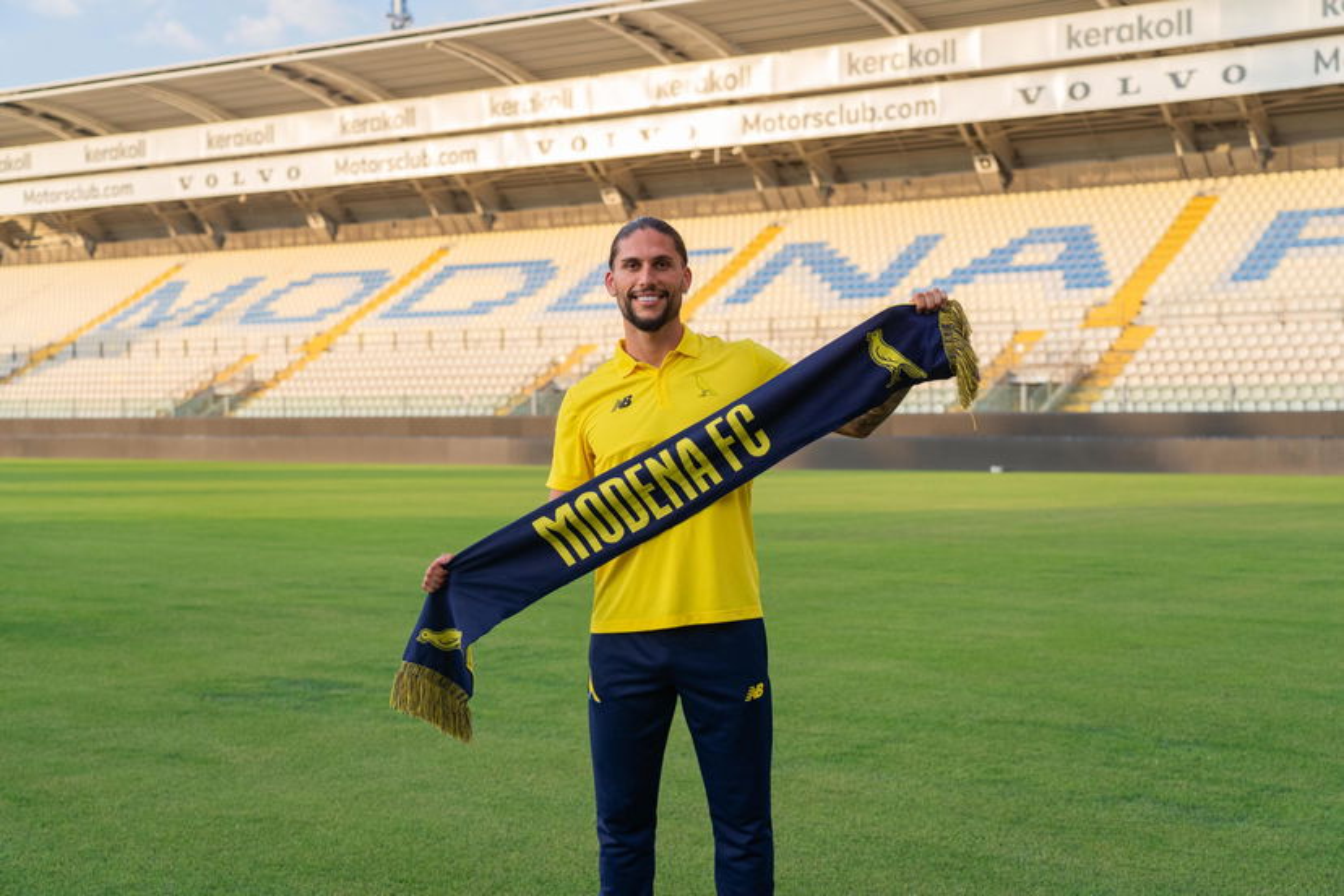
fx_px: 1941
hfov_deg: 38.2
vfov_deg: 26.0
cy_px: 448
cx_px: 672
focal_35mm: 52
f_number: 4
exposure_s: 1/1000
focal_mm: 52
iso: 1250
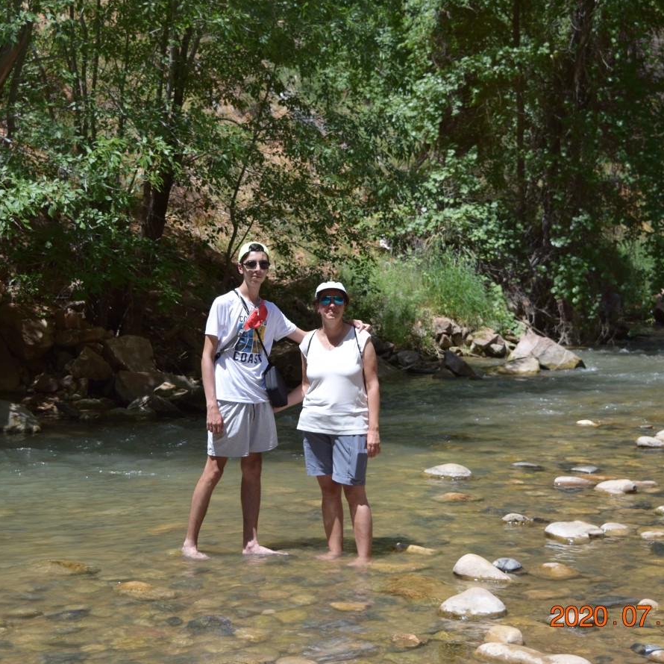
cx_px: 286
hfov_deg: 25.5
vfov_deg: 25.5
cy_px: 331
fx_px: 1468
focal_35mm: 68
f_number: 4.5
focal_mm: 35
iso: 200
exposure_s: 1/1000
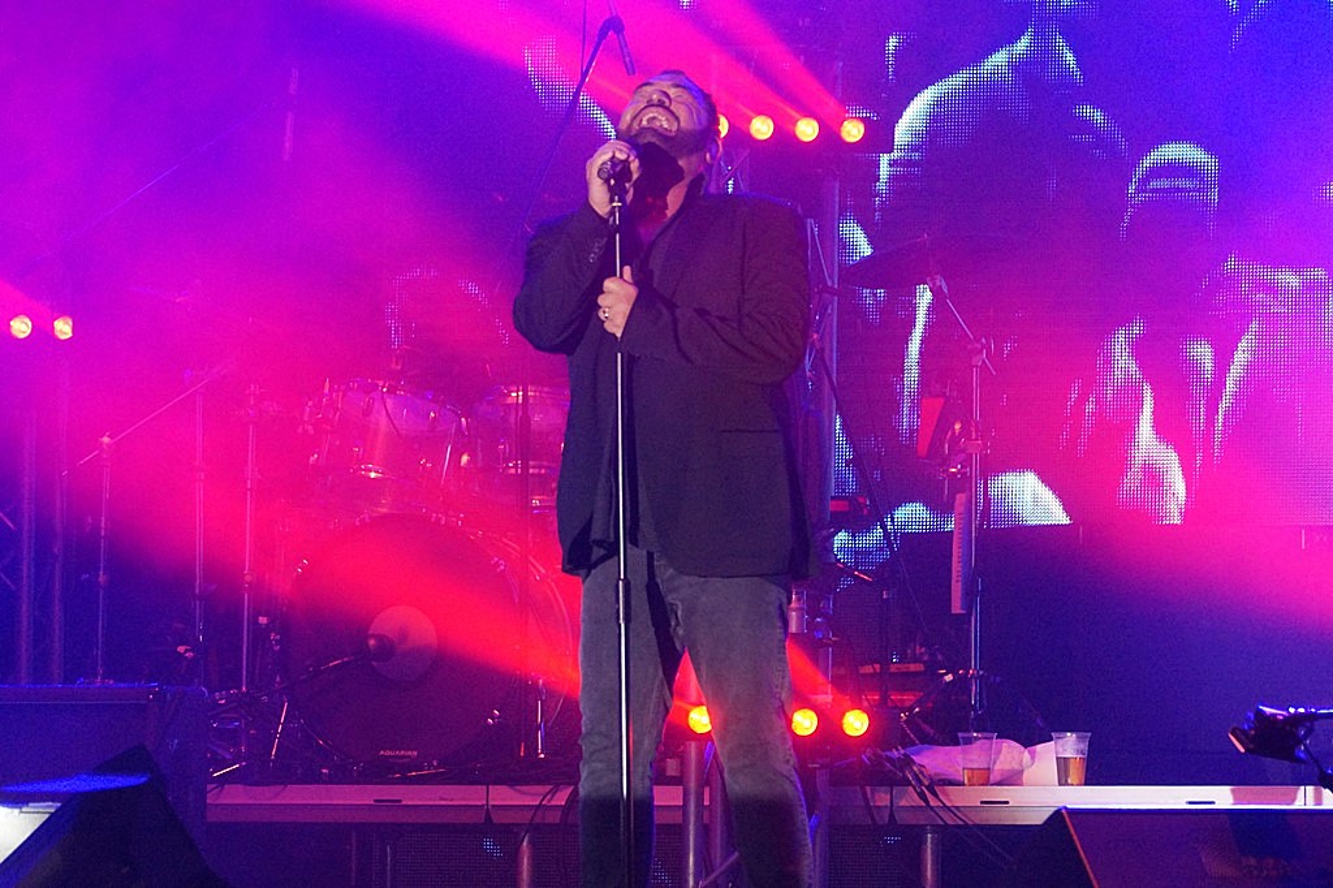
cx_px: 666
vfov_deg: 5.1
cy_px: 444
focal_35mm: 270
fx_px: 9994
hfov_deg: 7.6
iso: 3200
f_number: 5
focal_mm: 180
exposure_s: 1/125
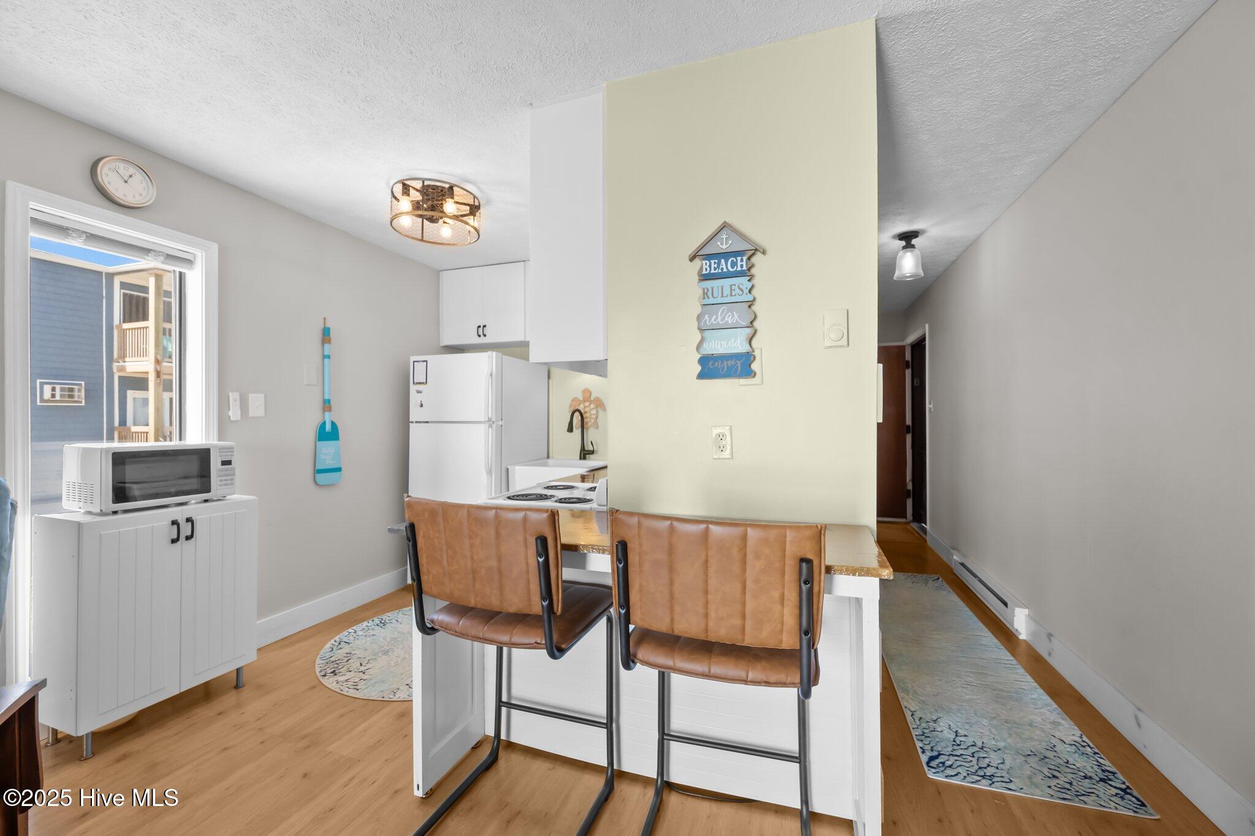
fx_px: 488
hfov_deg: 104.3
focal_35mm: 14
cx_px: 628
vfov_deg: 81.2
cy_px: 418
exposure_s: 1/25
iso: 640
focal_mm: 14
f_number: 7.1
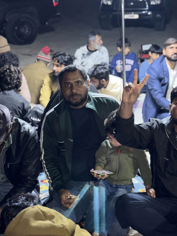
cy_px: 50
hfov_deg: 18.2
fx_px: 552
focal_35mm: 81
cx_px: 100
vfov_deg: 23.8
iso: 125
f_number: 1.78
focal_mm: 6.76
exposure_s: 1/13
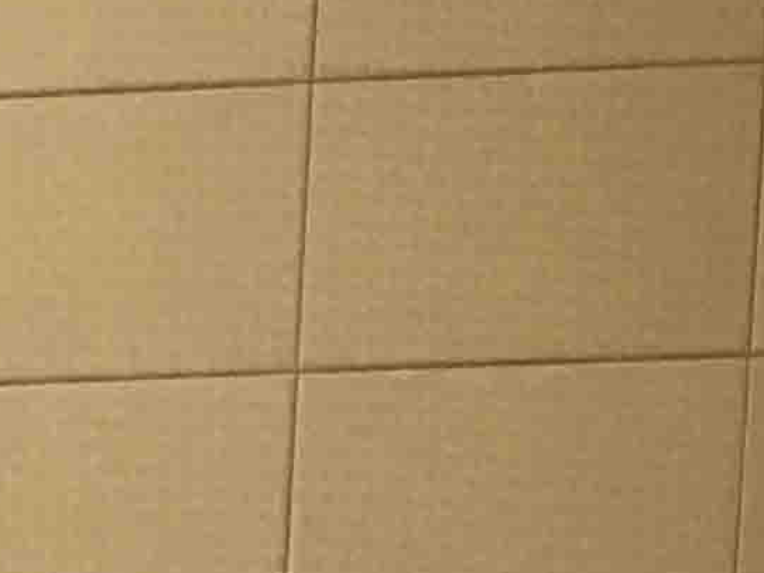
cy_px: 1712
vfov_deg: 6.3
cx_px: -1943
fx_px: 4768
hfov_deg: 7.4
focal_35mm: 216
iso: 32
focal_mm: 4.15
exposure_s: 1/33
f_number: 2.2
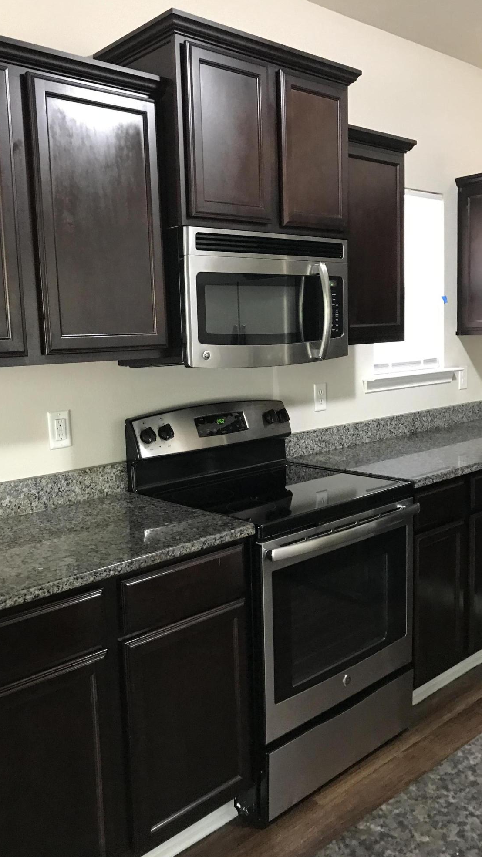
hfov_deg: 37.7
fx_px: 704
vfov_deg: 62.6
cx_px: 203
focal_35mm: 31
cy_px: 427
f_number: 1.8
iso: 100
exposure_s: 1/11
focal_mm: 3.99
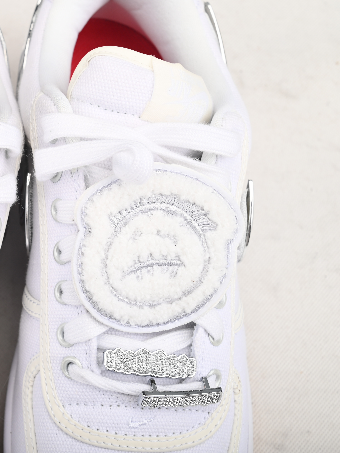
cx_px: 4
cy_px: 226
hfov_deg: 20.9
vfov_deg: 28.6
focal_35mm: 68
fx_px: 891
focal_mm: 47
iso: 100
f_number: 11
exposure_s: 1/200
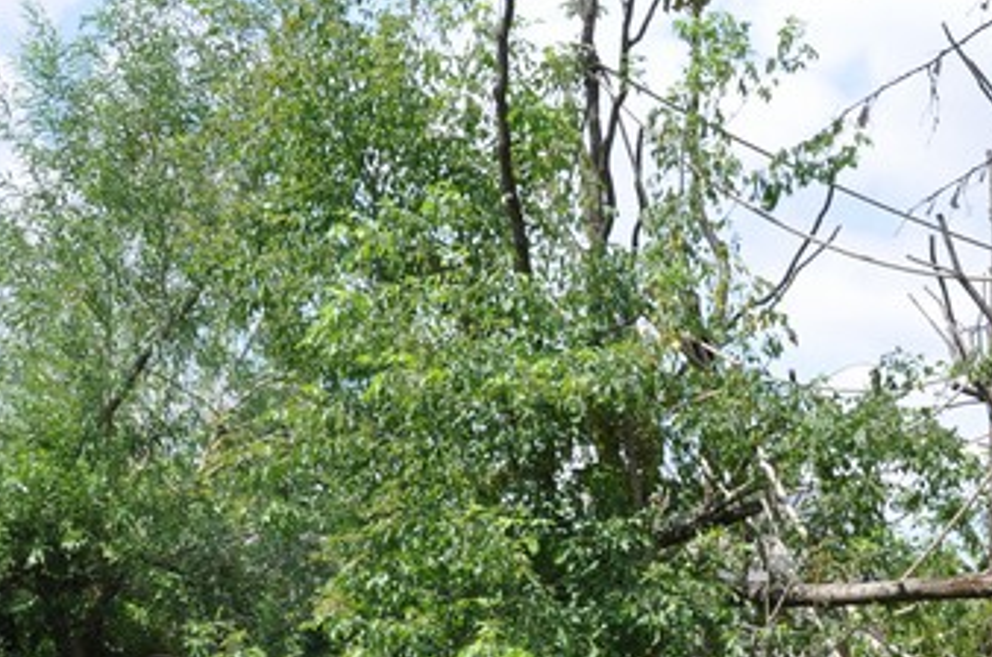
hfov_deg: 30.4
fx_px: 1760
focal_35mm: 64
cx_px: 845
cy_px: 570
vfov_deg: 20.8
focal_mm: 18
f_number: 11
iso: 200
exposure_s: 1/125
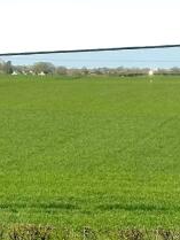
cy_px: 9
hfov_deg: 6.3
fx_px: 1628
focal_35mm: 235
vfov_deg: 8.4
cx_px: -19
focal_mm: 6.86
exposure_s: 1/4785
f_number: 1.78
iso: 64
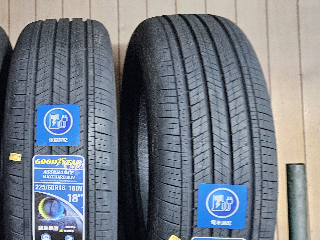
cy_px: 114
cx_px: 22
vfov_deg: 30.3
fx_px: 444
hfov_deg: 36.7
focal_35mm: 48
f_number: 1.8
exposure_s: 1/60
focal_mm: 5.4
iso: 800
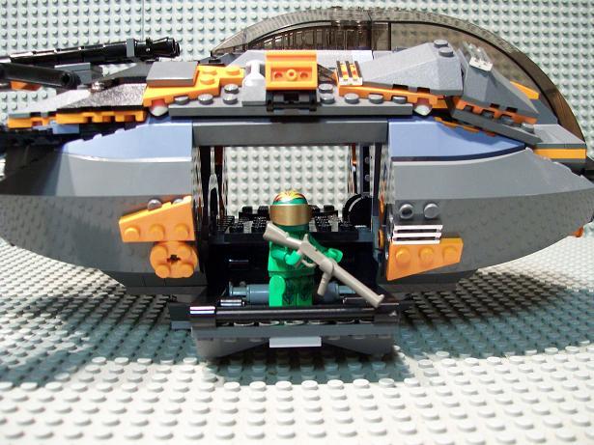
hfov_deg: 51.4
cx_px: 297
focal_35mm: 36
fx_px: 618
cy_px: 222
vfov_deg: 39.6
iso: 160
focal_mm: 6
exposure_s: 1/10.6
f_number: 2.7
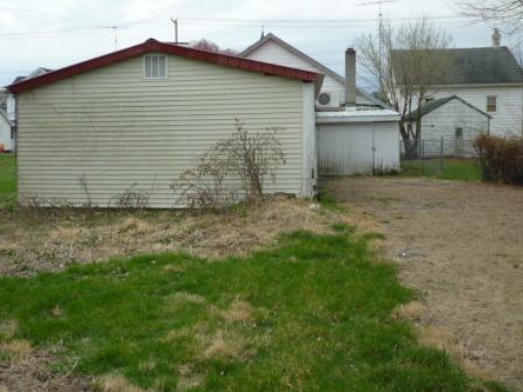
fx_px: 544
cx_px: 204
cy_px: 150
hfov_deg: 50.9
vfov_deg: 39.4
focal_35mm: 36
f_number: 3.5
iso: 80
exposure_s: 1/640
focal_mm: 4.4
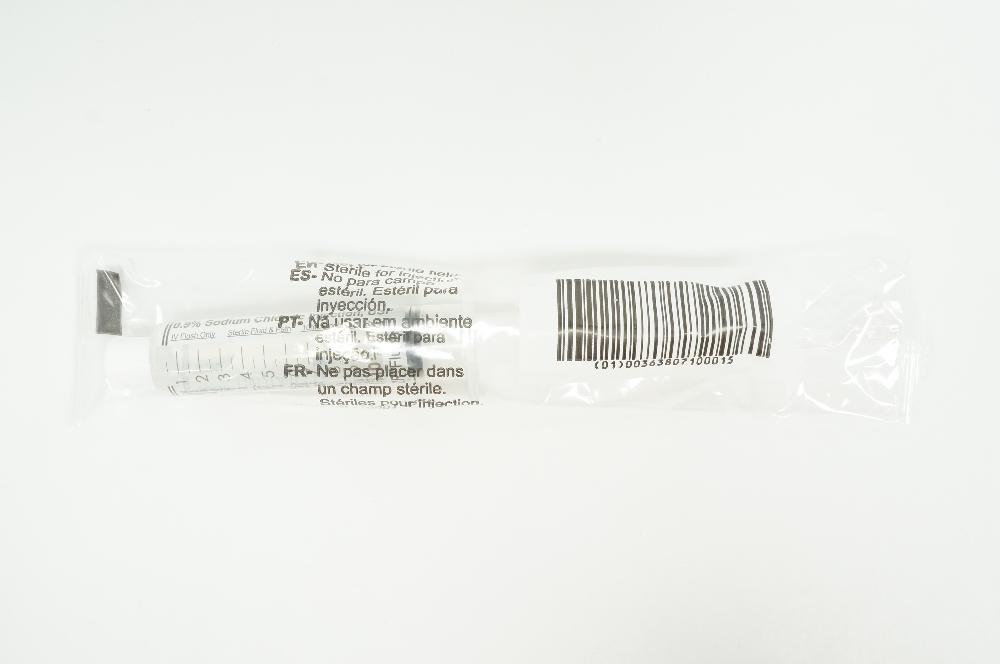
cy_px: 332
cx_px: 500
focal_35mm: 32
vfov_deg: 41.6
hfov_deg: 59.5
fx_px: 874
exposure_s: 1/15
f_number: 10
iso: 400
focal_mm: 21
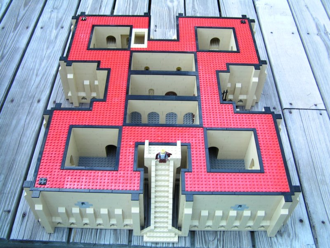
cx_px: 165
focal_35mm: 38
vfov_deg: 37.7
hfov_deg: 49.0
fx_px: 362
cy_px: 124
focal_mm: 6.3
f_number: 3.2
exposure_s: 1/40
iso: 50
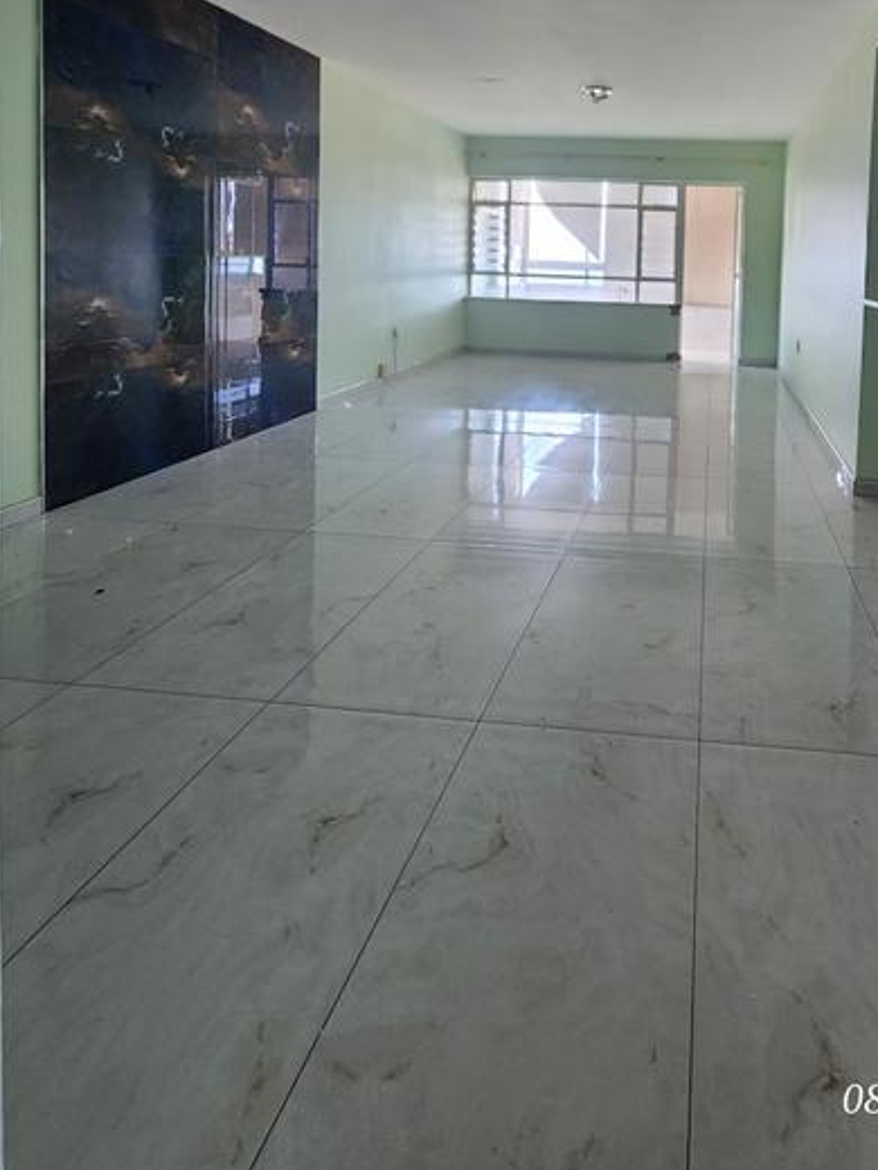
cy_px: 302
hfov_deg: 62.8
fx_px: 676
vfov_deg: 76.1
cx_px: 639
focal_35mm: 20
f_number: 2.2
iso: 320
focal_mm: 2.2
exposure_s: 1/50
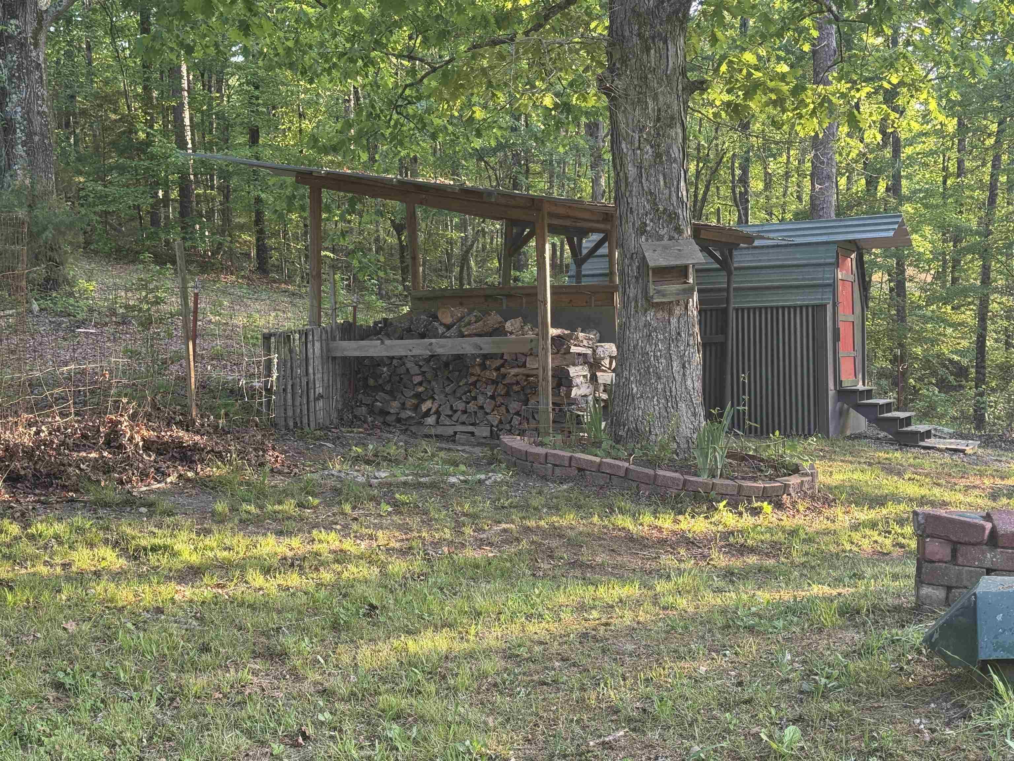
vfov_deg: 30.3
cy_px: 380
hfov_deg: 39.7
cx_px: 507
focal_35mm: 48
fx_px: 1406
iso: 100
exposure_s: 1/121
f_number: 1.78
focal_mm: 6.76
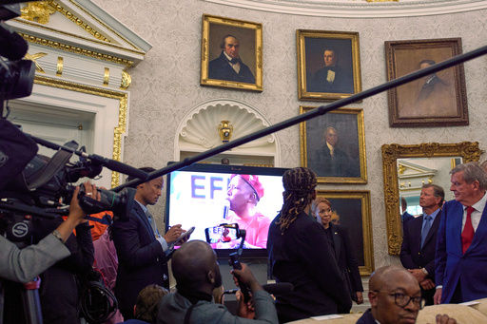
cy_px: 162
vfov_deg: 42.3
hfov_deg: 60.3
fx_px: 419
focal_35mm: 31
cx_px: 244
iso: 2000
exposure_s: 1/320
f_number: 2.8
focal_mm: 31
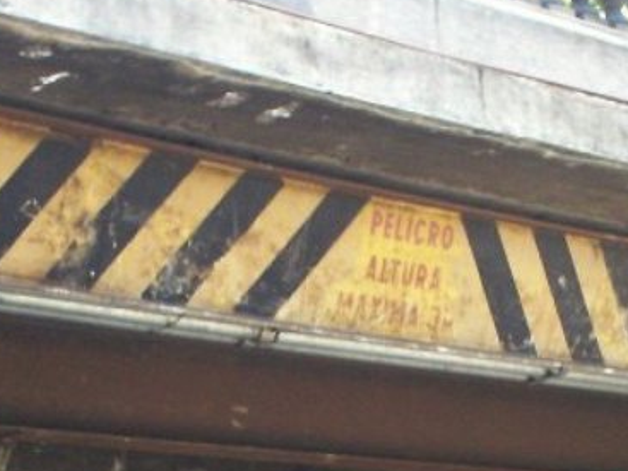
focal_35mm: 113
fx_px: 2049
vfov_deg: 12.5
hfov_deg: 17.4
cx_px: 276
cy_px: 687
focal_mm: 6
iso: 140
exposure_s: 1/62.7
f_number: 4.5
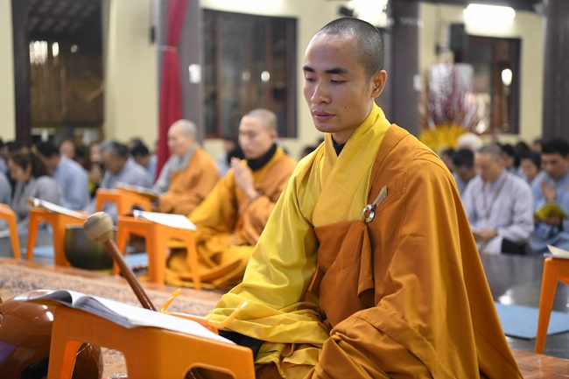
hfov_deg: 31.0
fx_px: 1027
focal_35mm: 65
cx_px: 284
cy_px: 190
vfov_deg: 20.9
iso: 3200
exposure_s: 1/125
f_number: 2.8
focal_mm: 65
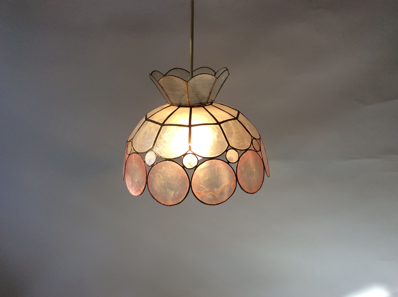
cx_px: 199
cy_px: 148
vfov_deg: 44.1
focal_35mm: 32
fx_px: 367
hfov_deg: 56.9
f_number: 2.4
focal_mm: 3.3
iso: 32
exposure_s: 1/161
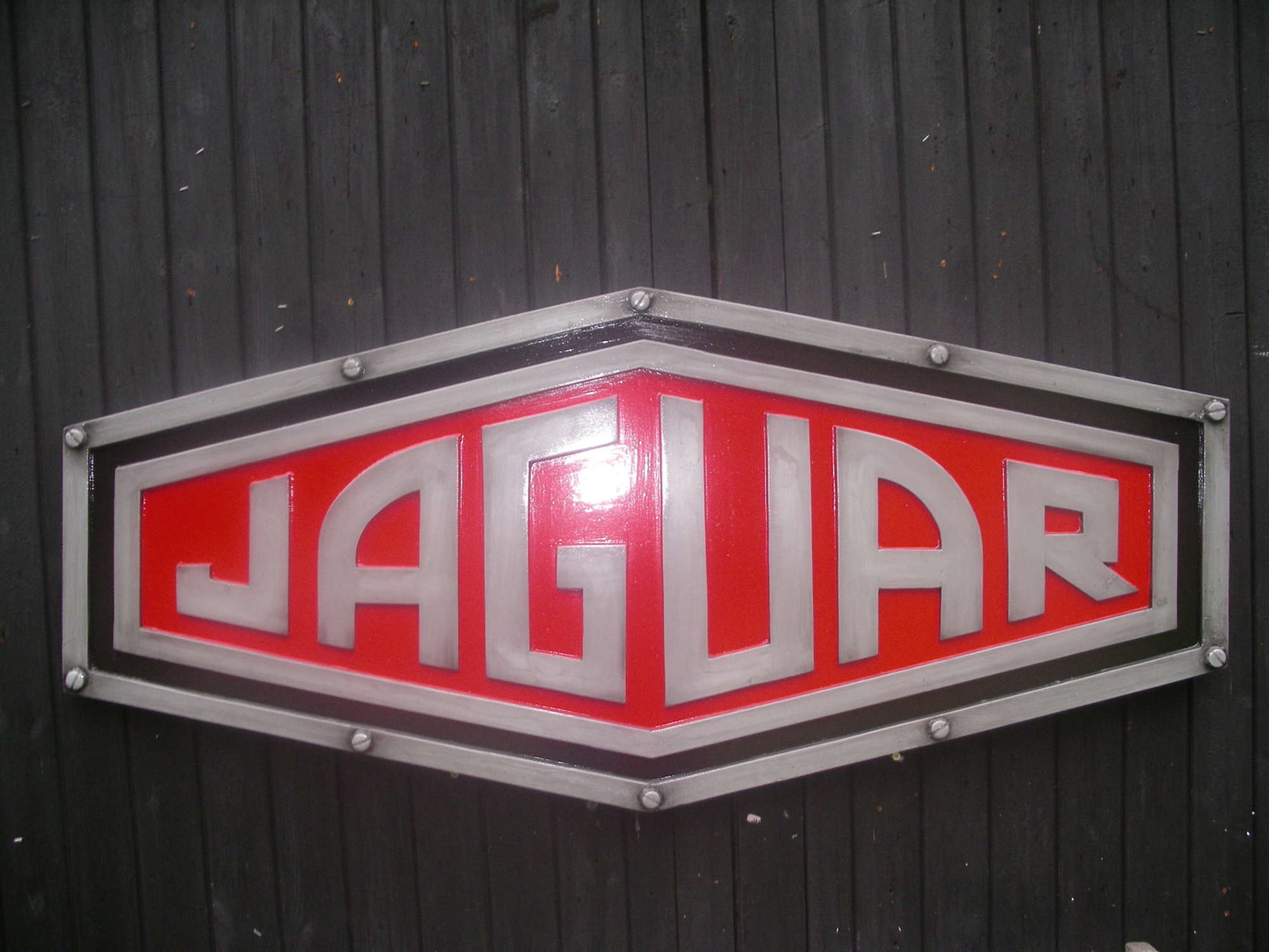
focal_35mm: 37
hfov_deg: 50.1
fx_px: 1356
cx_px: 634
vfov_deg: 38.7
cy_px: 476
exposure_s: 1/40
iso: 200
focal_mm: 7.8
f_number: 2.8
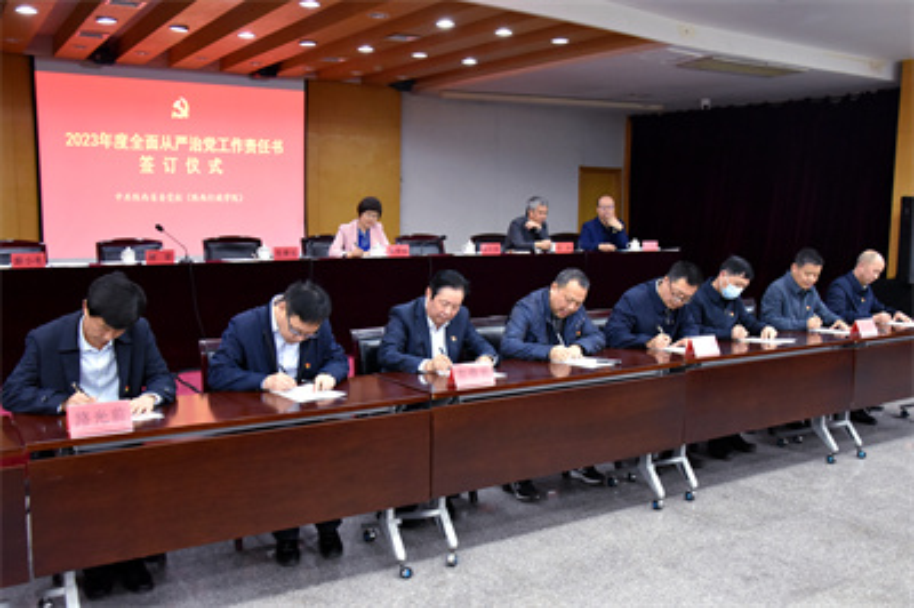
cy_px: 304
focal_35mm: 32
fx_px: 799
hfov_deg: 59.5
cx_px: 457
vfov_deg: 41.6
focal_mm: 21
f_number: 3.8
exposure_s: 1/50
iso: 1600
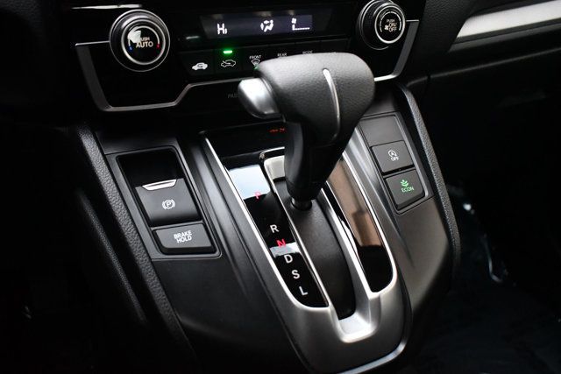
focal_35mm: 36
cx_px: 280
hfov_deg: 53.1
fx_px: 561
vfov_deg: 36.9
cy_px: 187
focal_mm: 24
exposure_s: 1/60
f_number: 3.8
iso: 5000
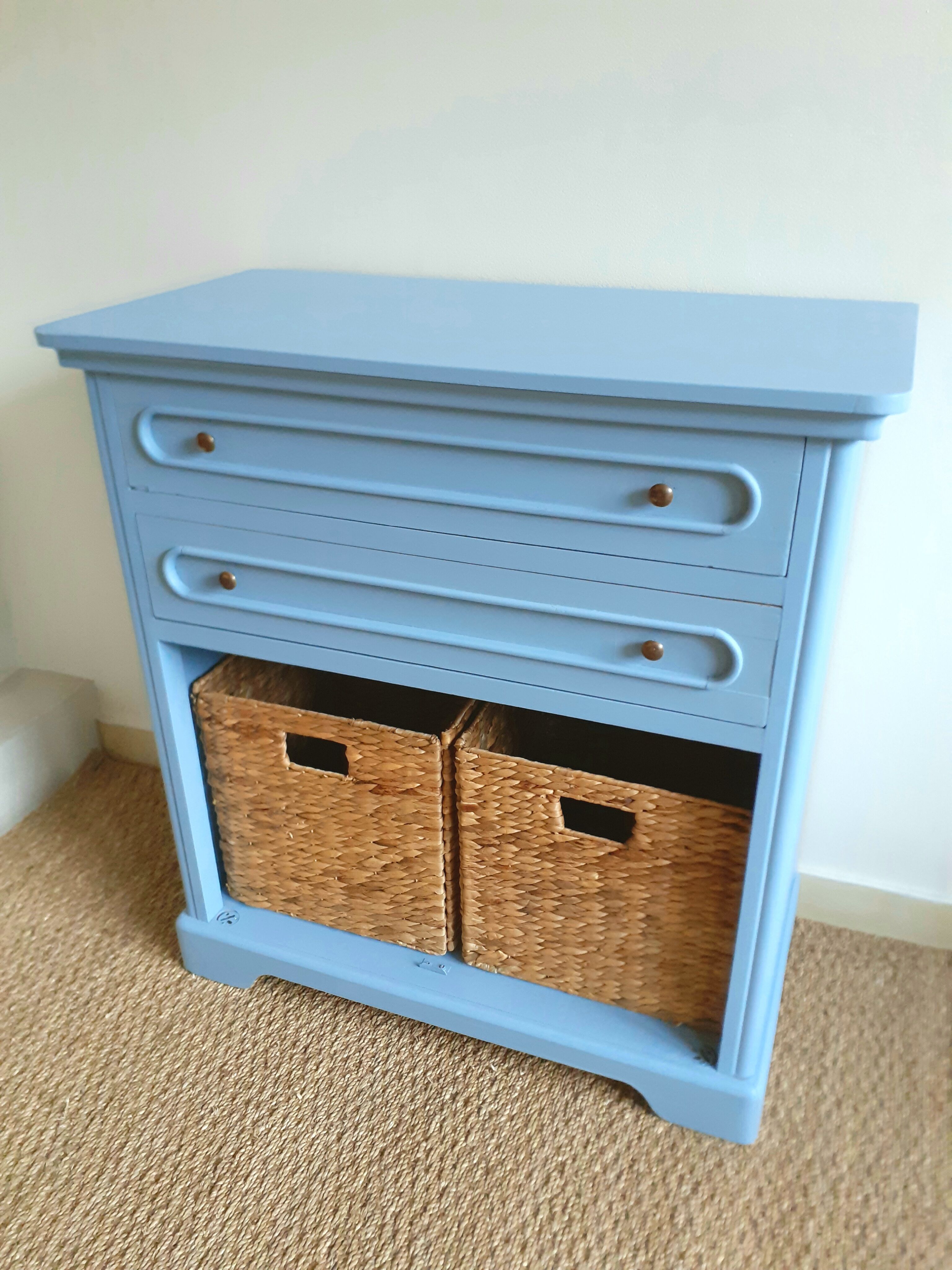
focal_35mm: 27
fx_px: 990
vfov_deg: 65.3
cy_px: 635
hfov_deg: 51.4
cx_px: 476
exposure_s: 1/50
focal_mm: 3.6
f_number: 1.9
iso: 250
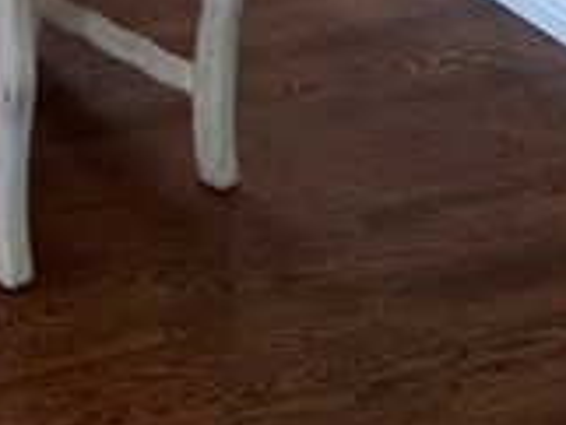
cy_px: -544
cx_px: -236
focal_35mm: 111
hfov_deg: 16.4
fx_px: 1816
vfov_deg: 11.4
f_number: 1.8
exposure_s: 1/120
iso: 80
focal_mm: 3.99
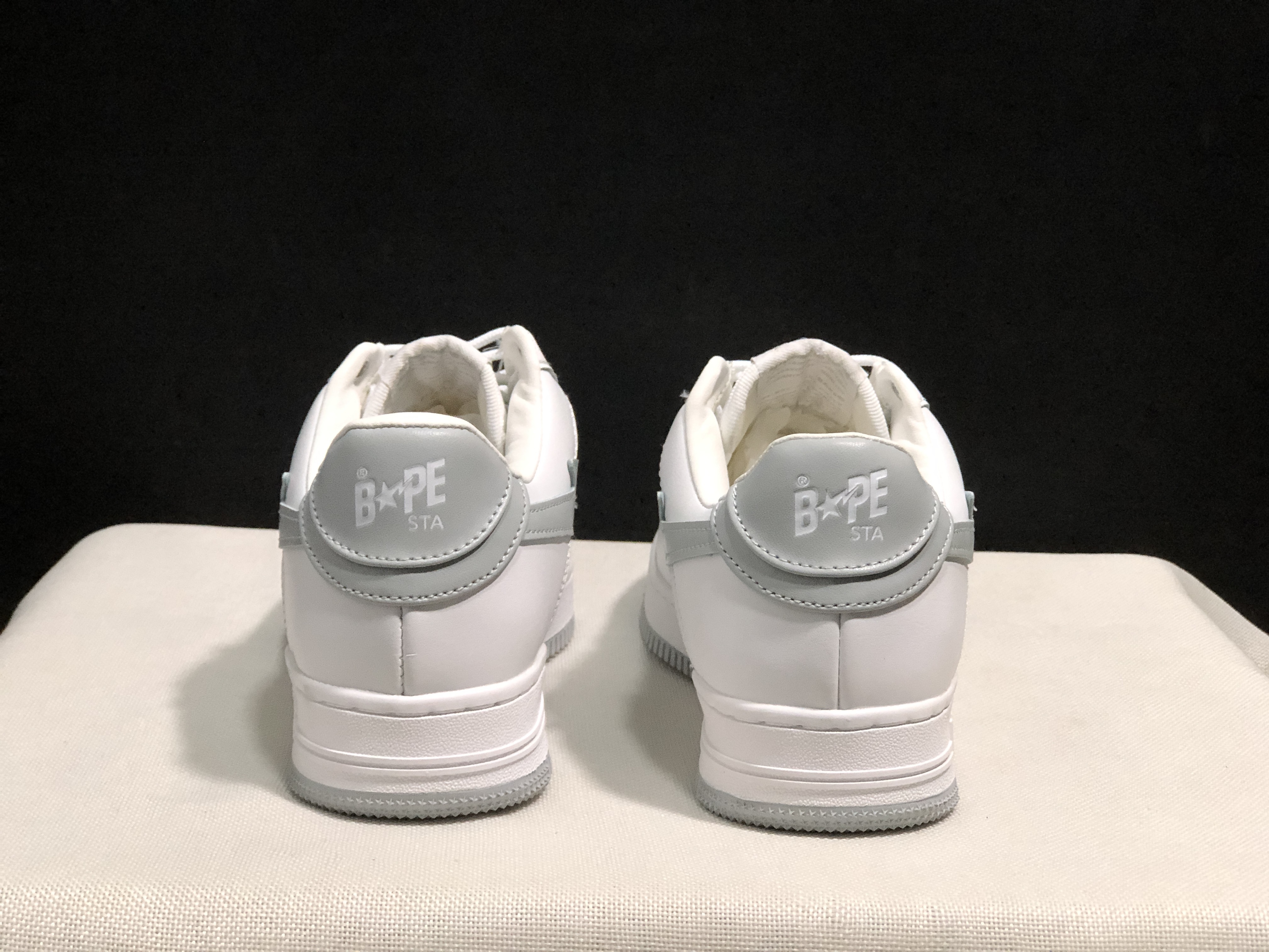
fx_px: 2090
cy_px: 476
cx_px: 634
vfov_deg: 25.7
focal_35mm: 57
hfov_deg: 33.8
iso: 64
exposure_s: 1/30
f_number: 2.8
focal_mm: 6.6
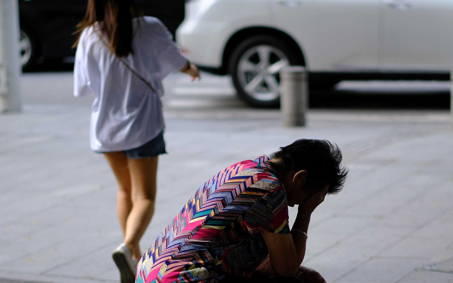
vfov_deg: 8.8
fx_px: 1827
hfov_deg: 14.1
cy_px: 292
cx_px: 253
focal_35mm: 148
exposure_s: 1/2200
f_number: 1.2
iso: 160
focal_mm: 56
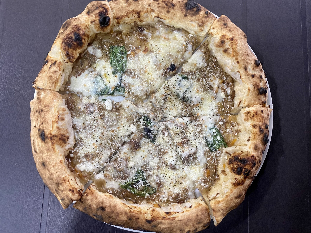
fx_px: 234
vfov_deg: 53.1
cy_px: 116
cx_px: 156
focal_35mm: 26
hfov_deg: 67.3
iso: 400
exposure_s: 1/50
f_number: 1.8
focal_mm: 4.25
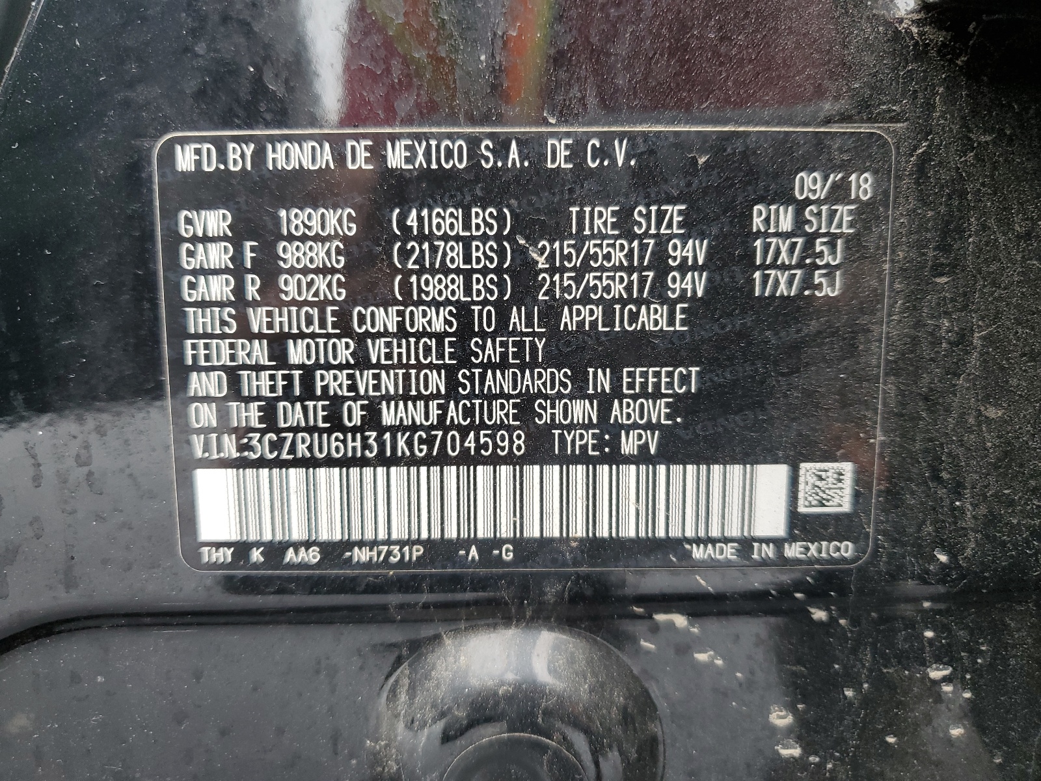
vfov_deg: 53.1
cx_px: 520
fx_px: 782
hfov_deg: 67.3
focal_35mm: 26
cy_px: 390
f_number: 1.5
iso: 66
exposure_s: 1/120
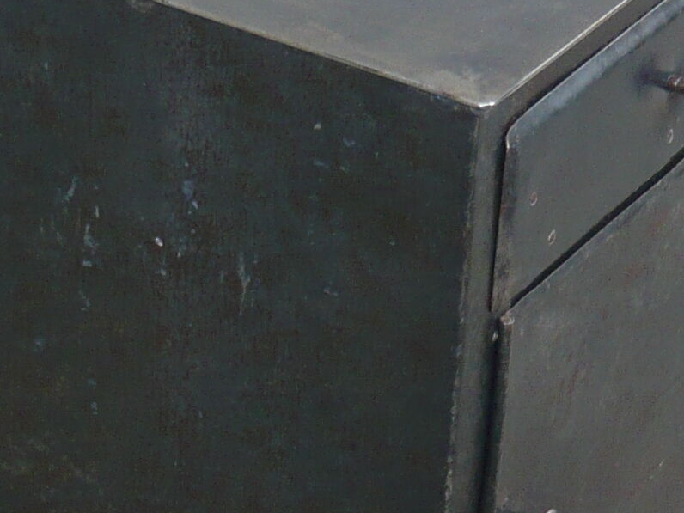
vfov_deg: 10.6
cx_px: 206
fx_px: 2747
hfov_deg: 14.2
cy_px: 486
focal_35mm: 139
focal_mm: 5.8
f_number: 3.1
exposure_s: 1/160
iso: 100
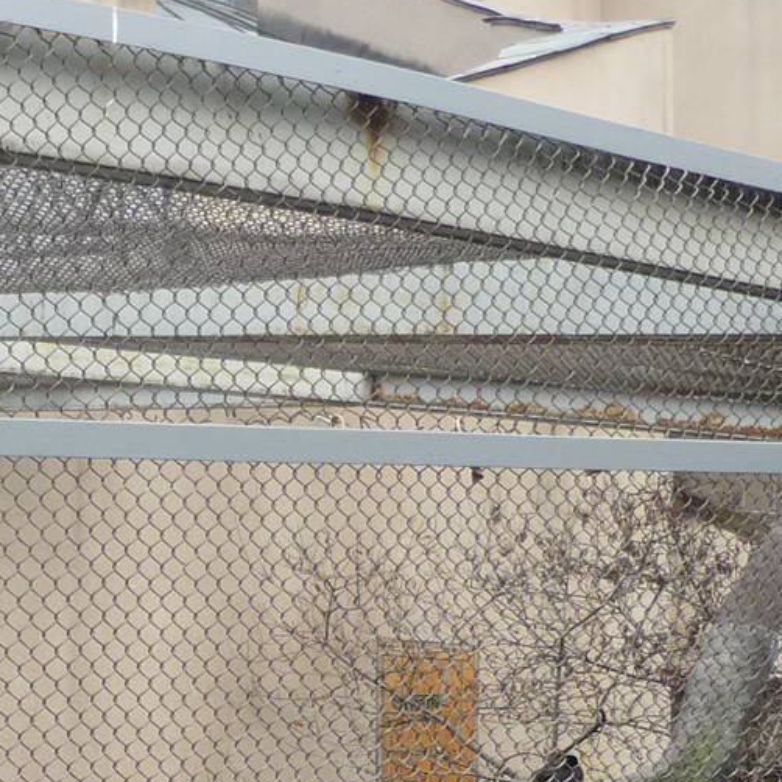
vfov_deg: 18.1
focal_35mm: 93
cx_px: 87
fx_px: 2377
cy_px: 841
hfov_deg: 18.4
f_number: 2.8
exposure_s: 1/320
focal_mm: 5.5
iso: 100
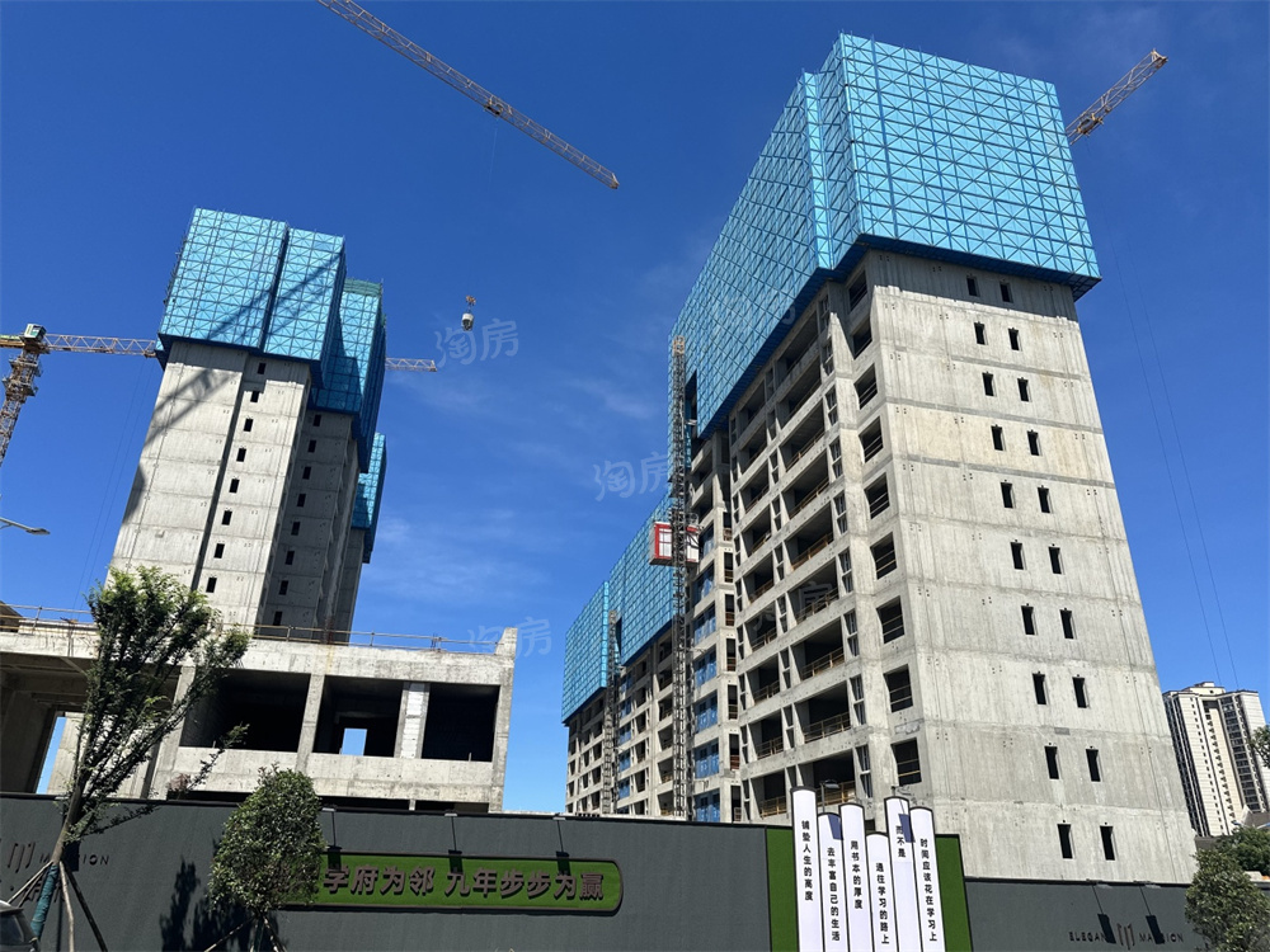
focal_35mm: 24
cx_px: 635
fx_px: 881
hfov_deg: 71.6
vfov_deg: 56.8
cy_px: 476
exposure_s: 1/5000
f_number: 1.78
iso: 80
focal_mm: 6.86
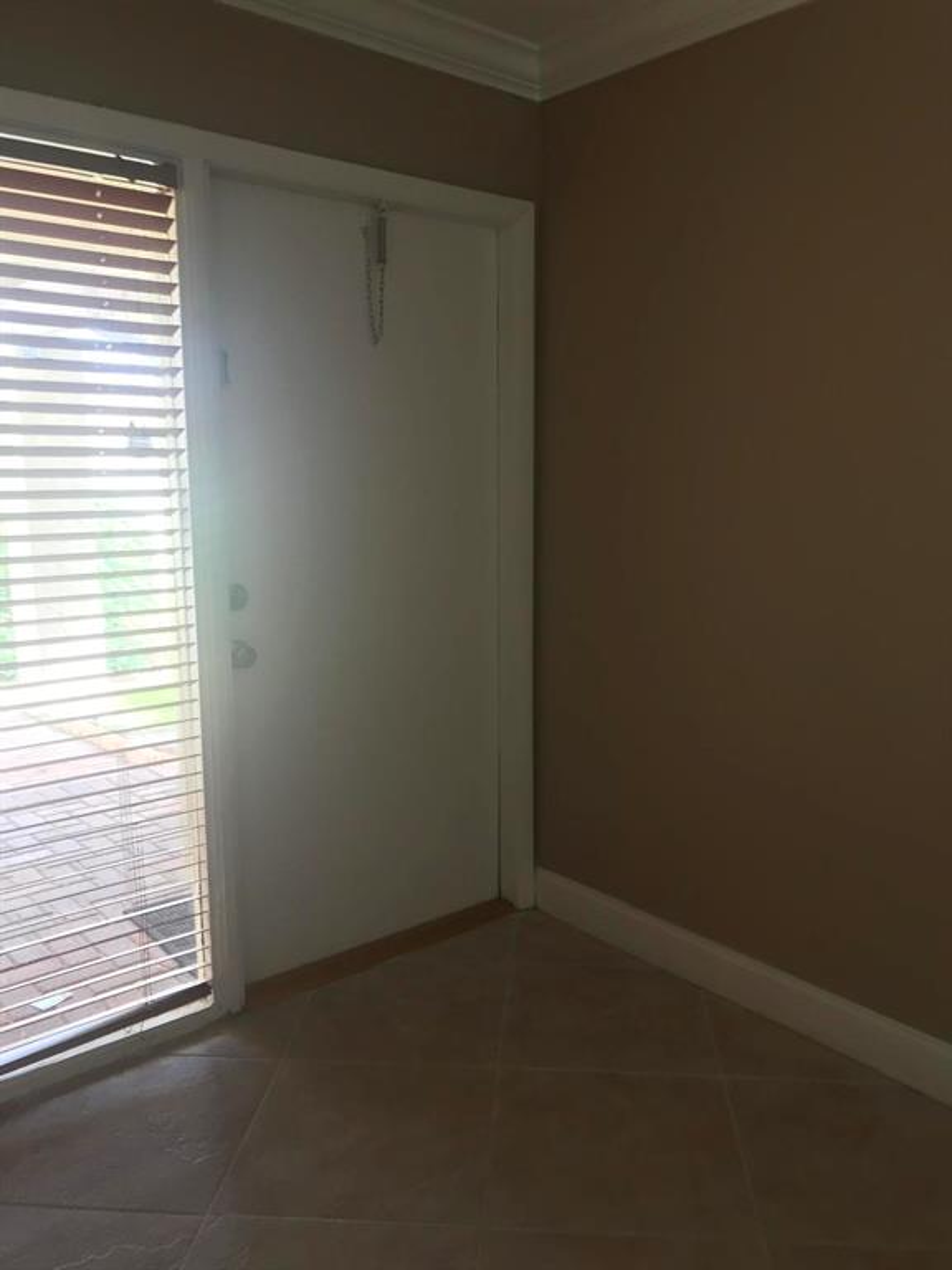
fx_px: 1027
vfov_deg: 63.4
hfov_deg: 49.7
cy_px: 635
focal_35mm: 28
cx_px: 476
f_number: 1.8
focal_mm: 3.99
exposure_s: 1/40
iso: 25
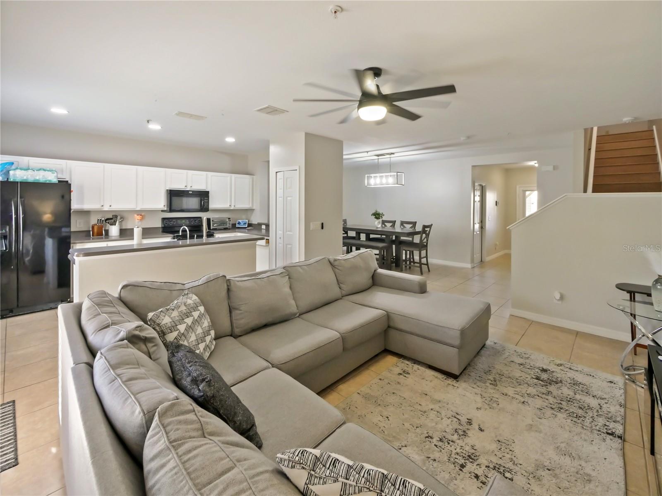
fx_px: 268
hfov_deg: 102.1
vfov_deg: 85.6
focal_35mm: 14
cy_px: 248
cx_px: 331
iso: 3200
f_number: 4
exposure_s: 1/60
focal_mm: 7
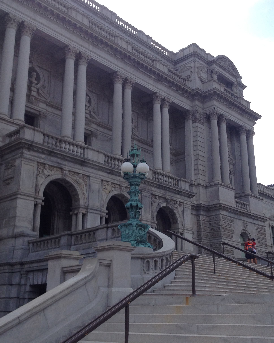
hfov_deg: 32.7
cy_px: 170
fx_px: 466
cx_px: 149
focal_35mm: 46
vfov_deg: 40.3
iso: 50
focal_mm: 4.28
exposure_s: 1/1004
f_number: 2.4
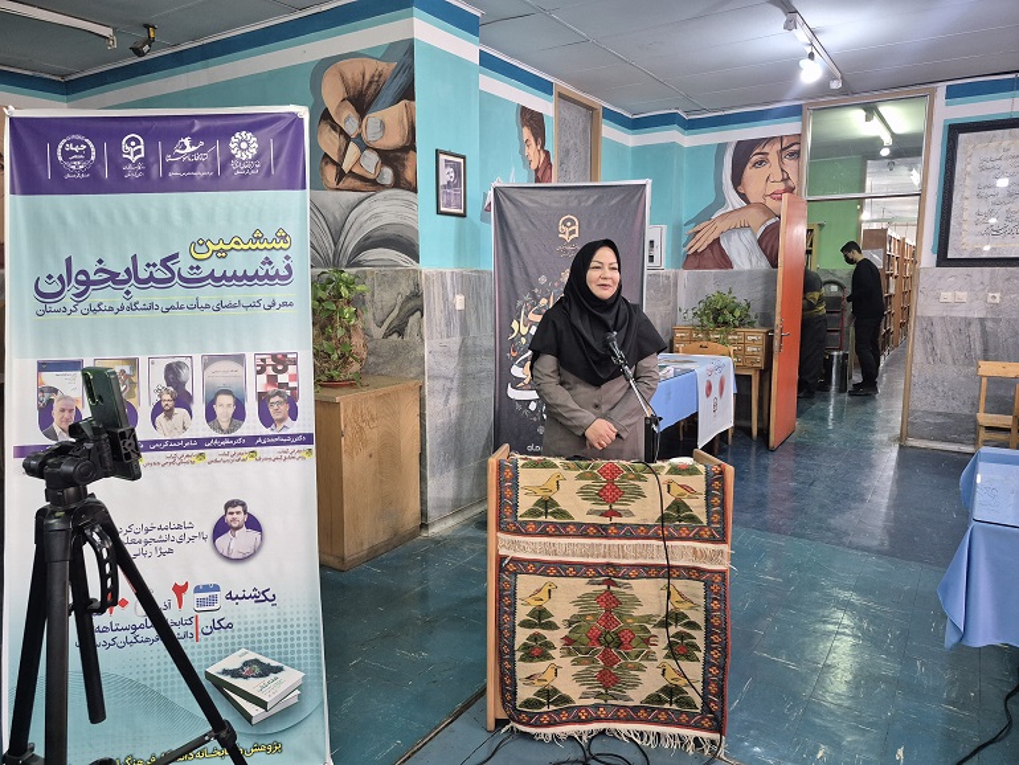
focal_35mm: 23
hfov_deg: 73.9
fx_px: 677
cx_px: 510
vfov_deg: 58.9
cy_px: 382
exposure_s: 1/100
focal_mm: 5.4
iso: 640
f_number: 1.8
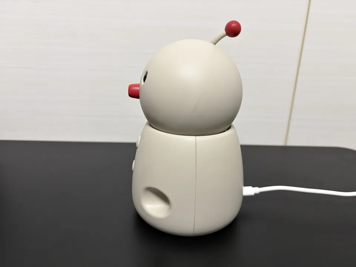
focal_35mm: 26
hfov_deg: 67.3
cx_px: 178
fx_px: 267
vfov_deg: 53.1
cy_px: 134
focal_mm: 5.96
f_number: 1.6
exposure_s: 1/60
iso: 200
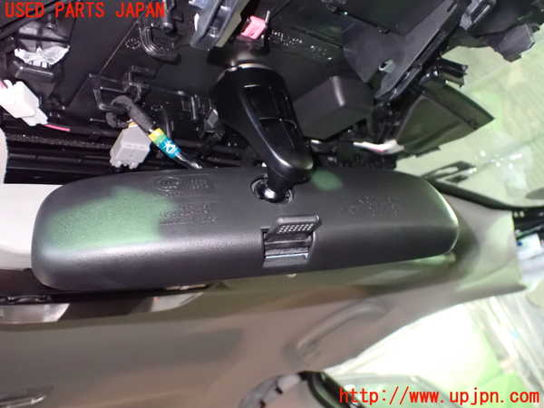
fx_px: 471
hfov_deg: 60.0
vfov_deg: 46.8
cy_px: 204
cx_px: 272
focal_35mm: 30
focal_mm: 5.4
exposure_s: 1/25
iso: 1600
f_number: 2.3
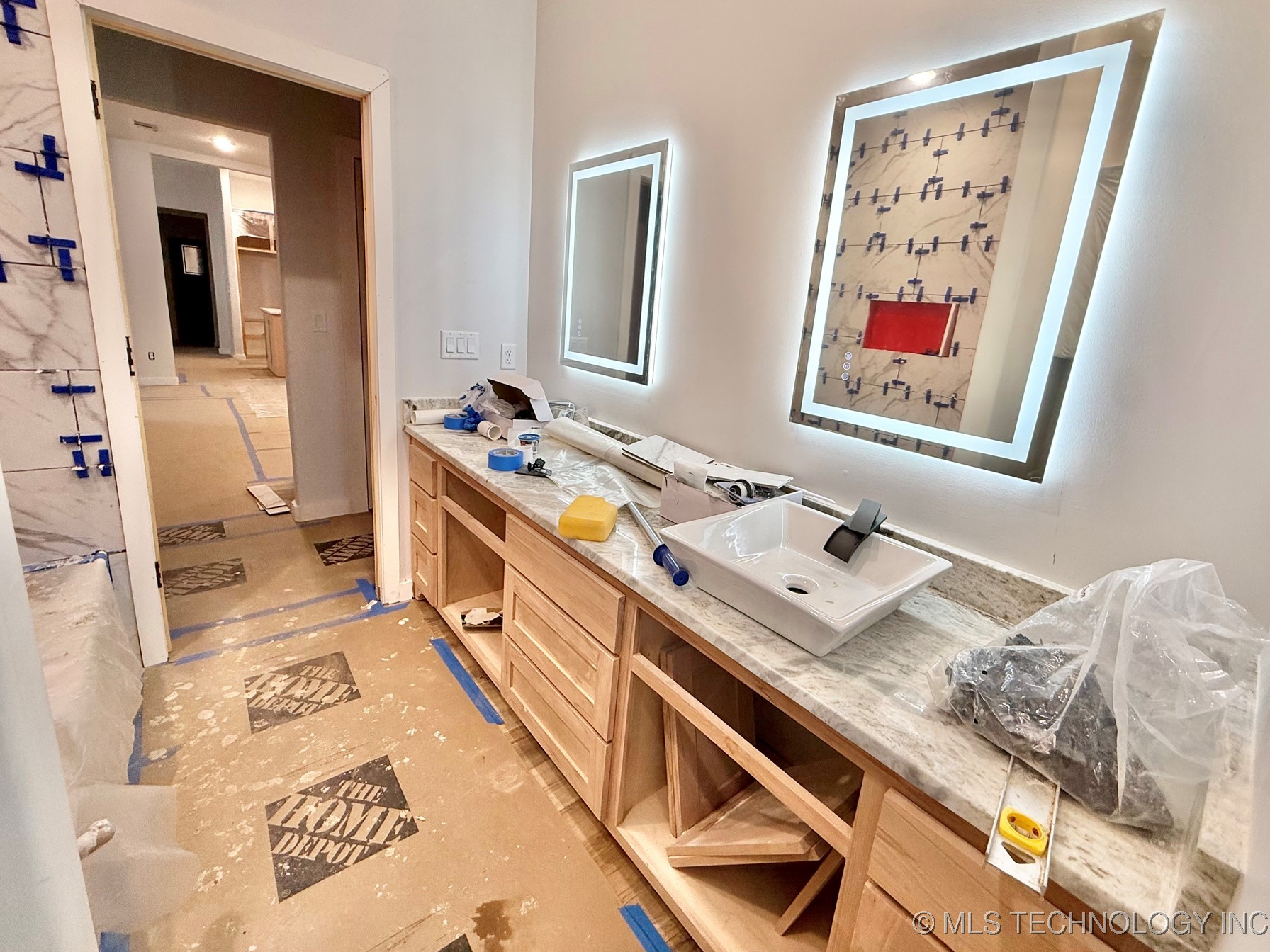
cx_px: 668
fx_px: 550
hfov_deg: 98.1
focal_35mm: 15
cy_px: 443
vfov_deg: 81.6
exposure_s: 1/120
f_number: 2.2
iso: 100
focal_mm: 2.22
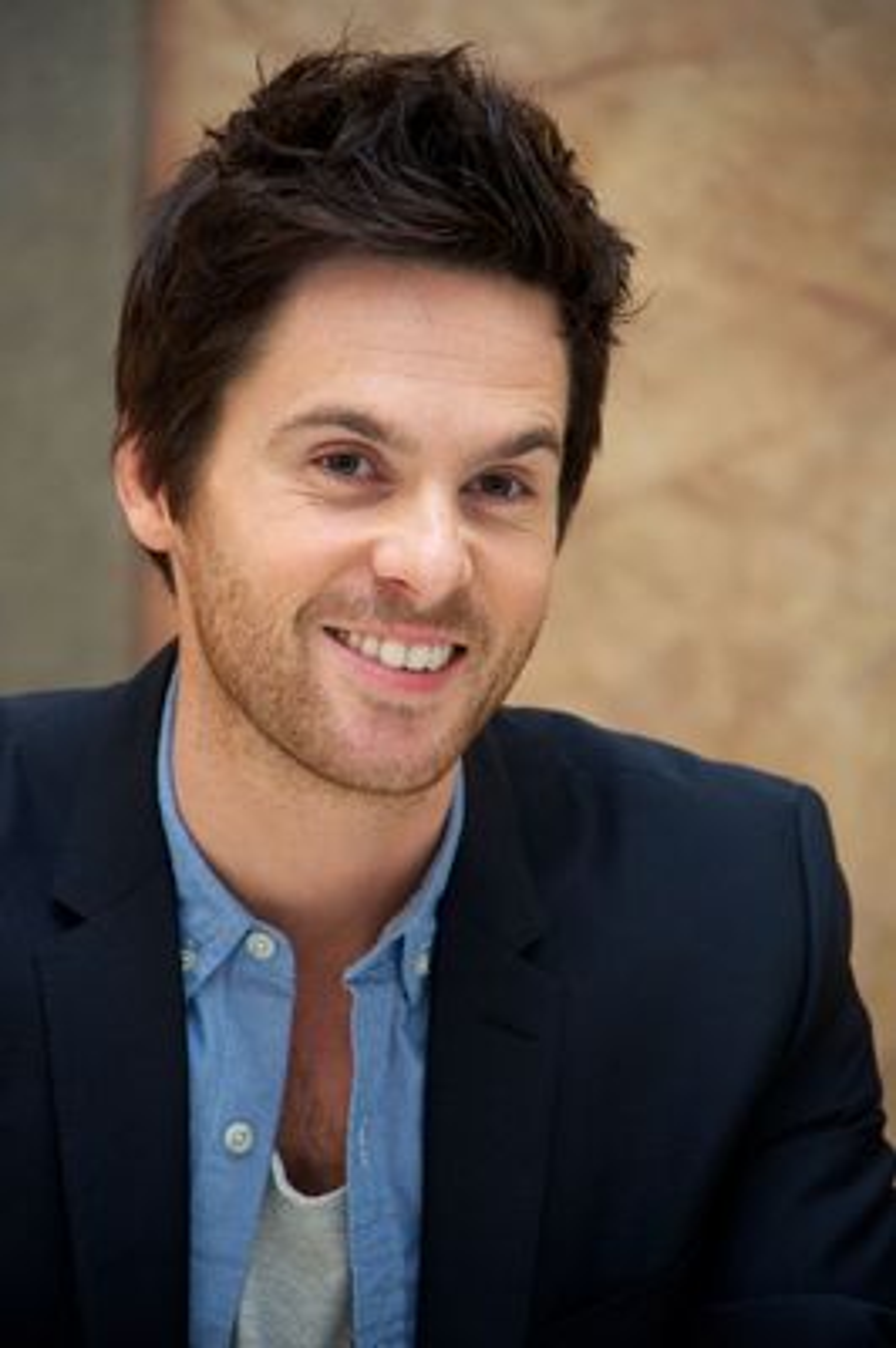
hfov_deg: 6.9
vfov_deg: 10.3
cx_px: 448
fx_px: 7479
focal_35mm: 200
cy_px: 674
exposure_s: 1/60
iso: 2000
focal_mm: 200
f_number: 5.6
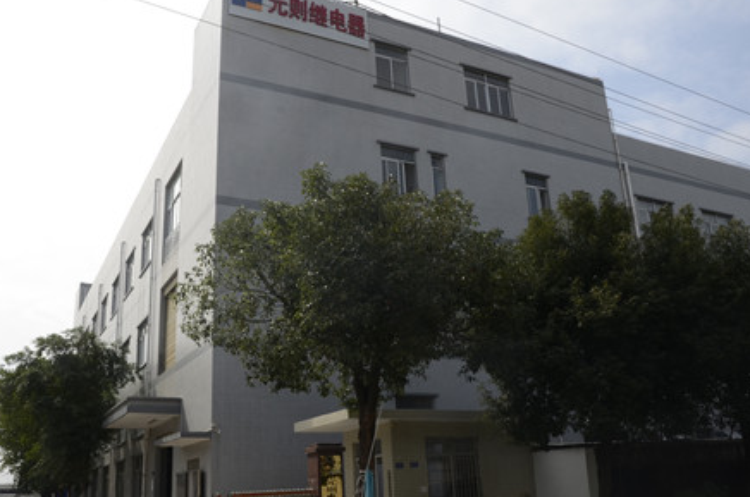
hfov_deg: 57.3
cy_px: 247
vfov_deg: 39.8
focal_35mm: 33
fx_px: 686
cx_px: 366
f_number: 16
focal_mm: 16
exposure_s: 1/200
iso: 200
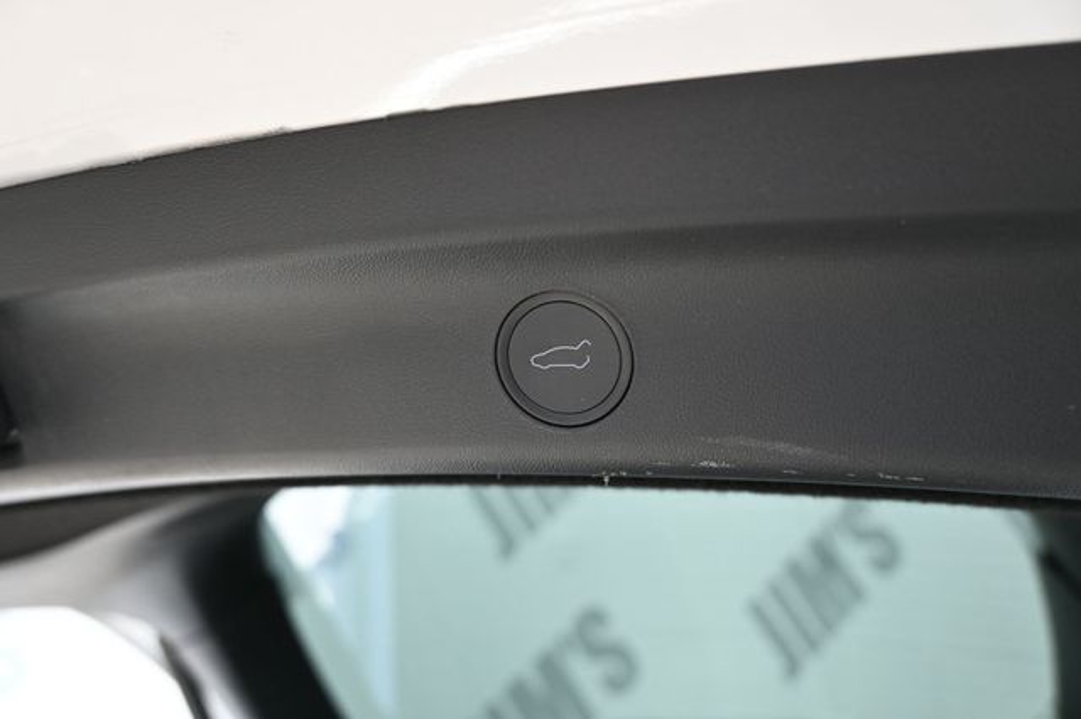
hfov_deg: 67.4
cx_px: 540
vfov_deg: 47.9
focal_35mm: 27
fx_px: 810
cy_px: 360
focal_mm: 18
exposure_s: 1/250
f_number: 4
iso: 400
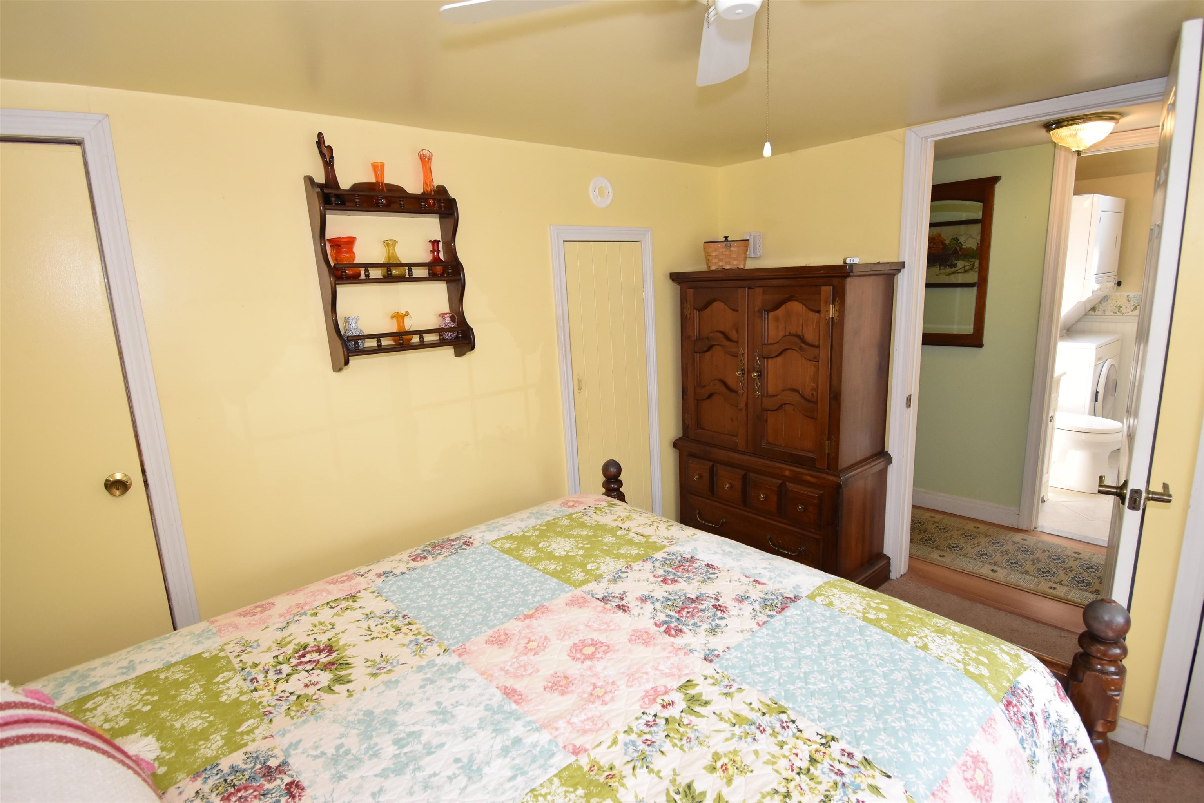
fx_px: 577
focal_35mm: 17
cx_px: 602
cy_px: 402
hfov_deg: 92.4
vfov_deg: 69.7
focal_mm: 11.5
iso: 1100
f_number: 4.8
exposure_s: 1/125
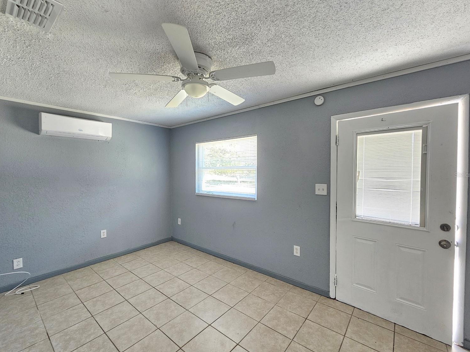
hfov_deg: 102.1
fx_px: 190
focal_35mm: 14
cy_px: 174
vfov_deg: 85.7
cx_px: 231
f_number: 2.2
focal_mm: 2.2
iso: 320
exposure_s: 1/30
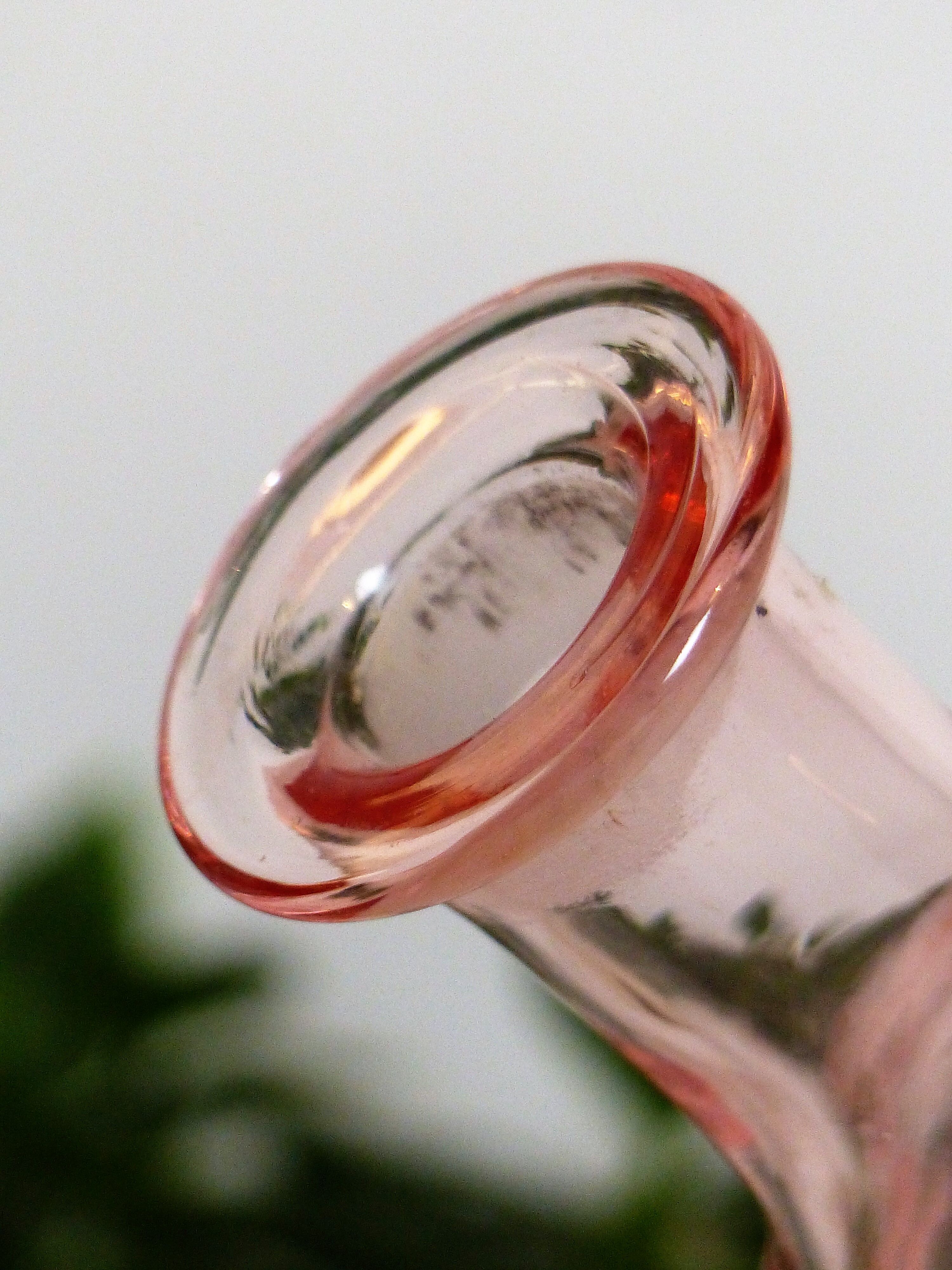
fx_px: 21818
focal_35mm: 595
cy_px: 635
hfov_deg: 2.5
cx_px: 476
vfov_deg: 3.3
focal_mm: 97.4
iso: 400
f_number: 2.8
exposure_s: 1/100
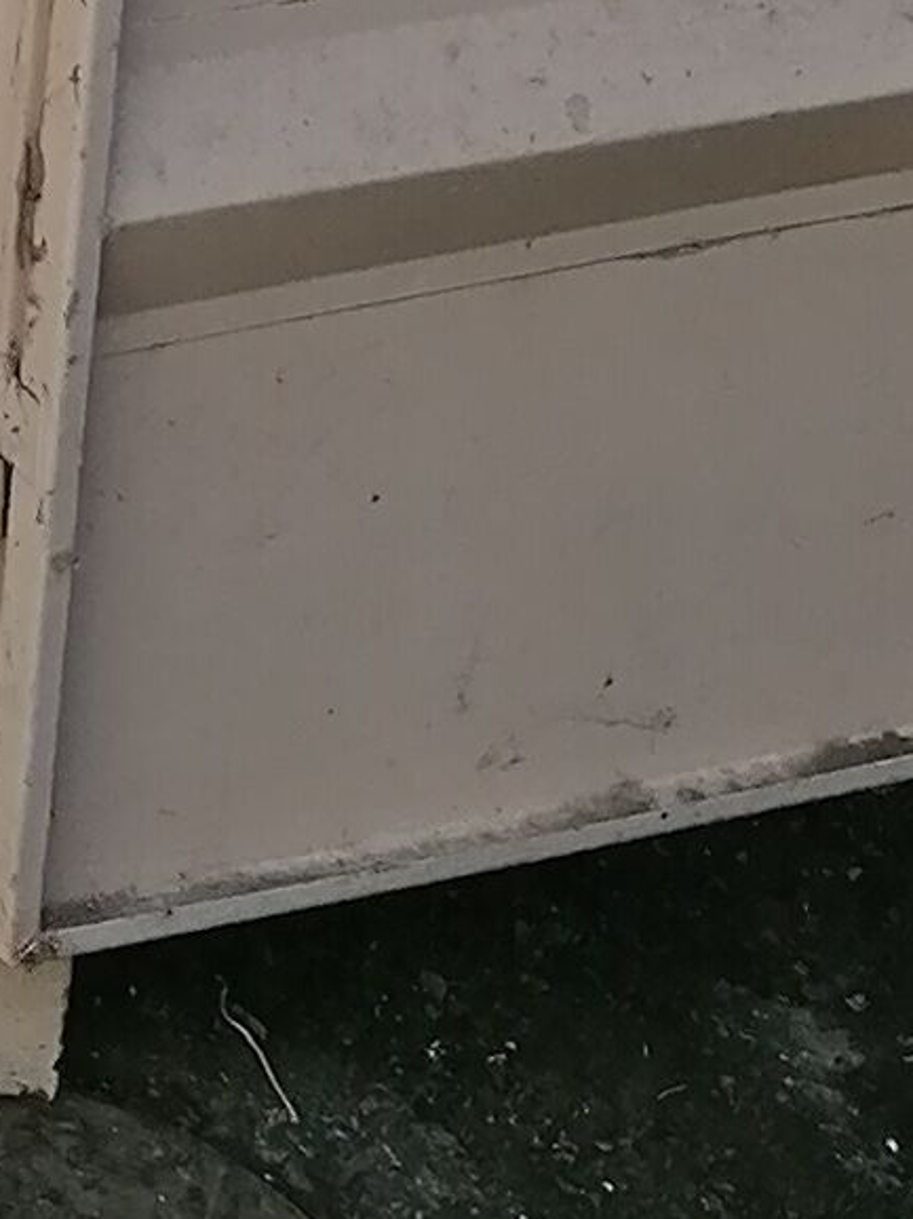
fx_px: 6581
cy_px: -1860
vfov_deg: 9.3
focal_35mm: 187
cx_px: -1575
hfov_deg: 7.3
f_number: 1.8
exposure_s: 1/737
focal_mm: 4.75
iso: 50
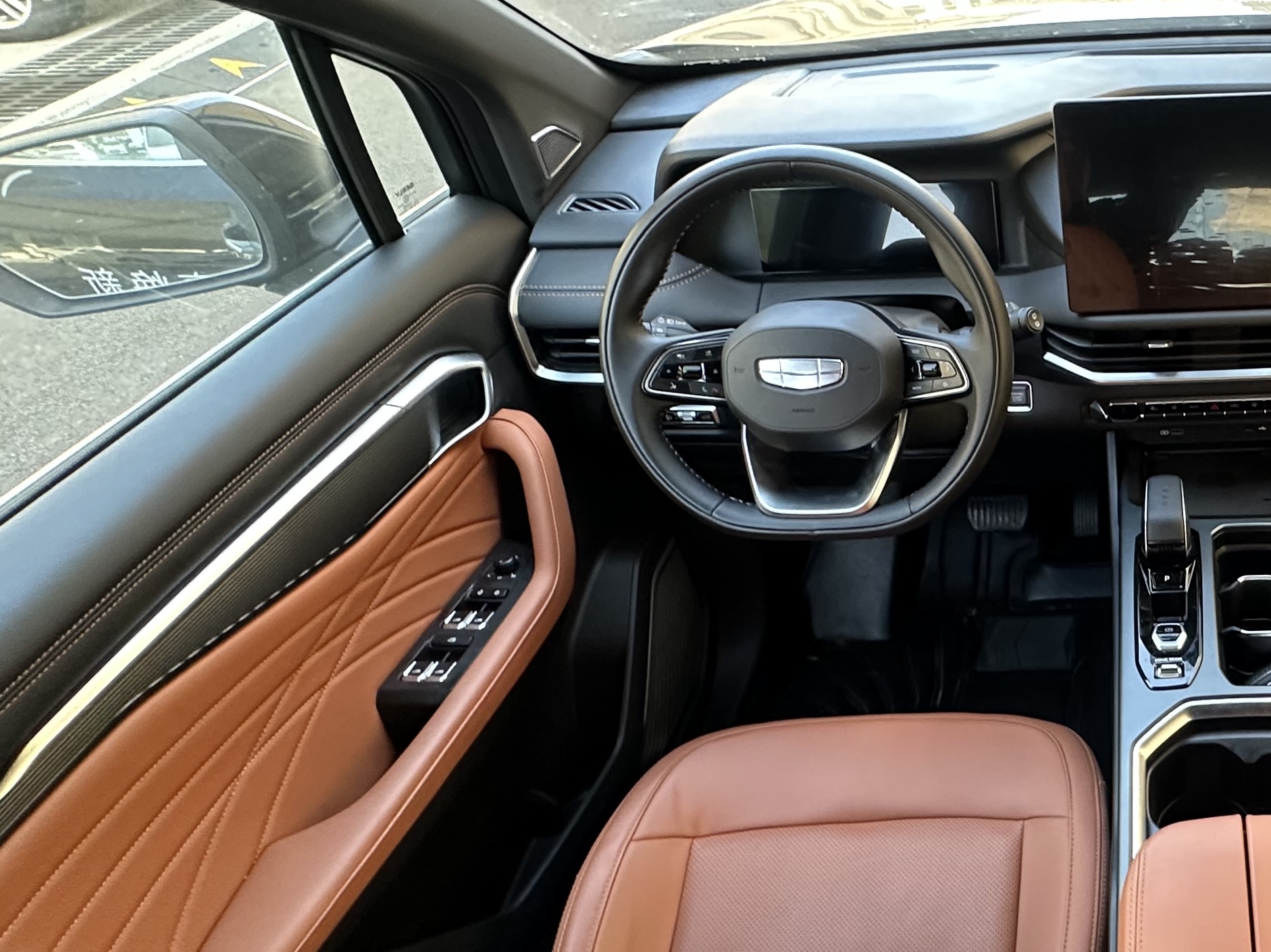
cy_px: 499
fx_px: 1101
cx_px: 1199
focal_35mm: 30
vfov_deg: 46.8
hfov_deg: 51.2
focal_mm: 2.22
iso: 320
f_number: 2.2
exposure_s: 1/74
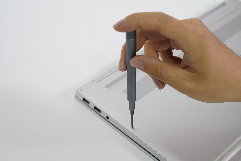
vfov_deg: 21.9
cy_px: 80
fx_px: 415
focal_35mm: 62
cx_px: 120
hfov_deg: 32.4
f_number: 7.1
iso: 1600
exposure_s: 1/80
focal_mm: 62
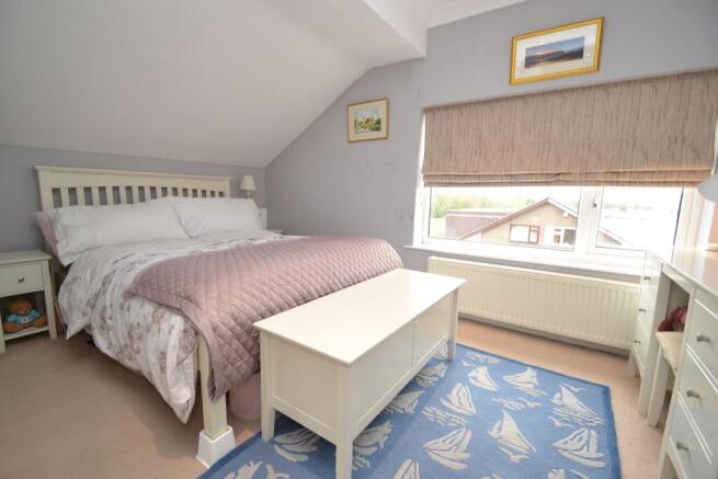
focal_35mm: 15
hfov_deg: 100.4
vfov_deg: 77.4
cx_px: 359
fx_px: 299
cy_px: 240
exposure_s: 1/60
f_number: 4
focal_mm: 10
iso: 400
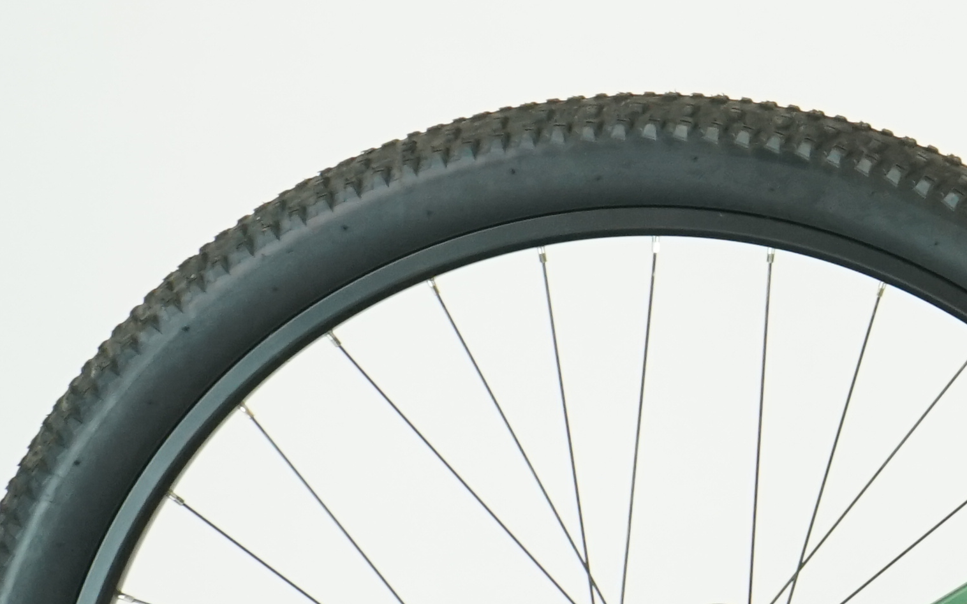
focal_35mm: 234
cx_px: 1826
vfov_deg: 5.6
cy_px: 416
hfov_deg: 8.6
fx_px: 6166
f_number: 5.6
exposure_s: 1/200
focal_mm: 58
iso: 1600
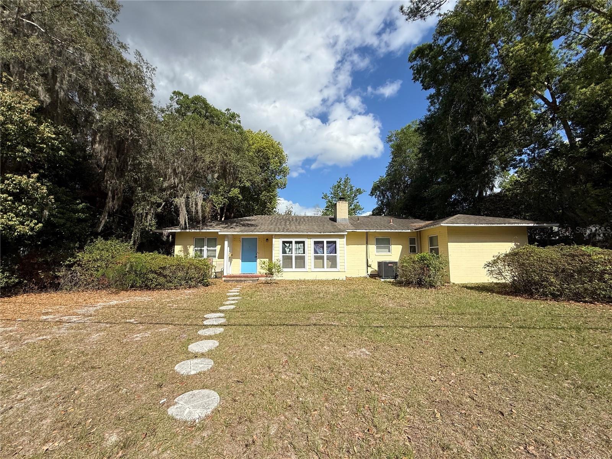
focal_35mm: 14
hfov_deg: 102.1
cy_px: 230
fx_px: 248
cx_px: 306
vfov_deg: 85.7
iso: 50
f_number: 2.2
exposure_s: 1/2611
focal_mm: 2.22
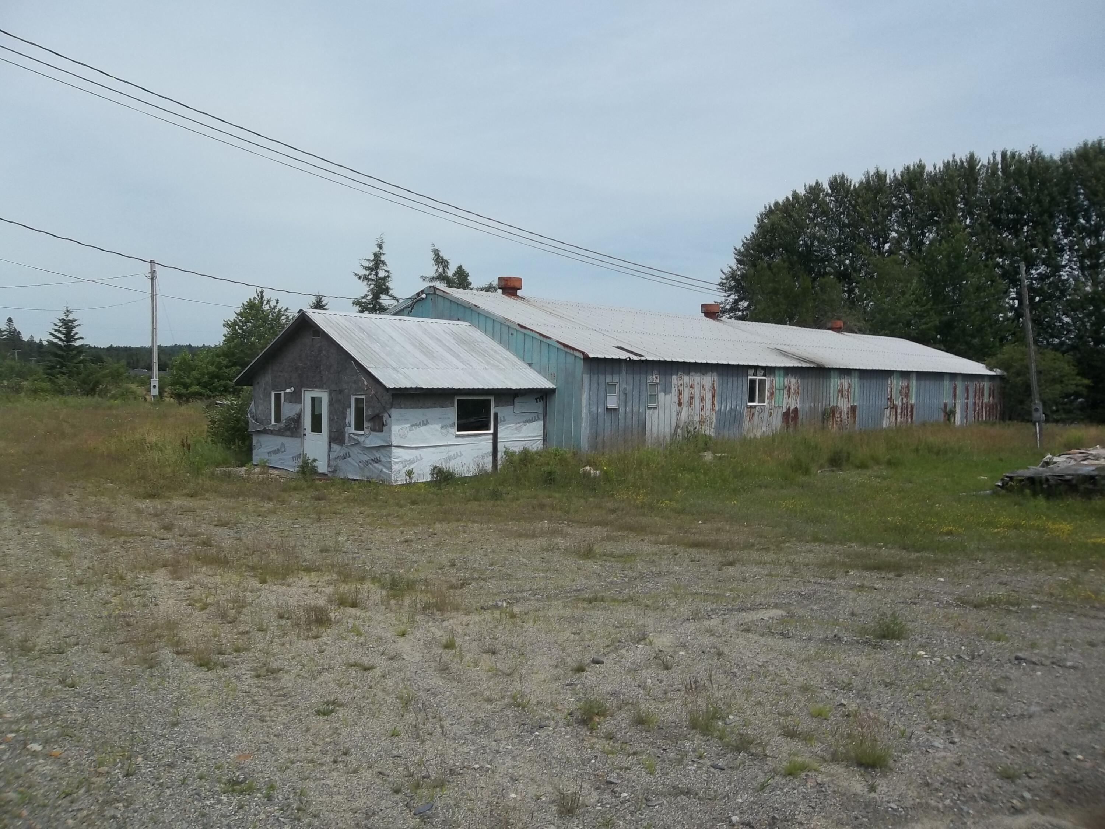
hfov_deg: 65.3
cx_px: 552
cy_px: 414
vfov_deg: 51.4
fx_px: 862
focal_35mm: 27
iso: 80
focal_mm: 4.9
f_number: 8.9
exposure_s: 1/320
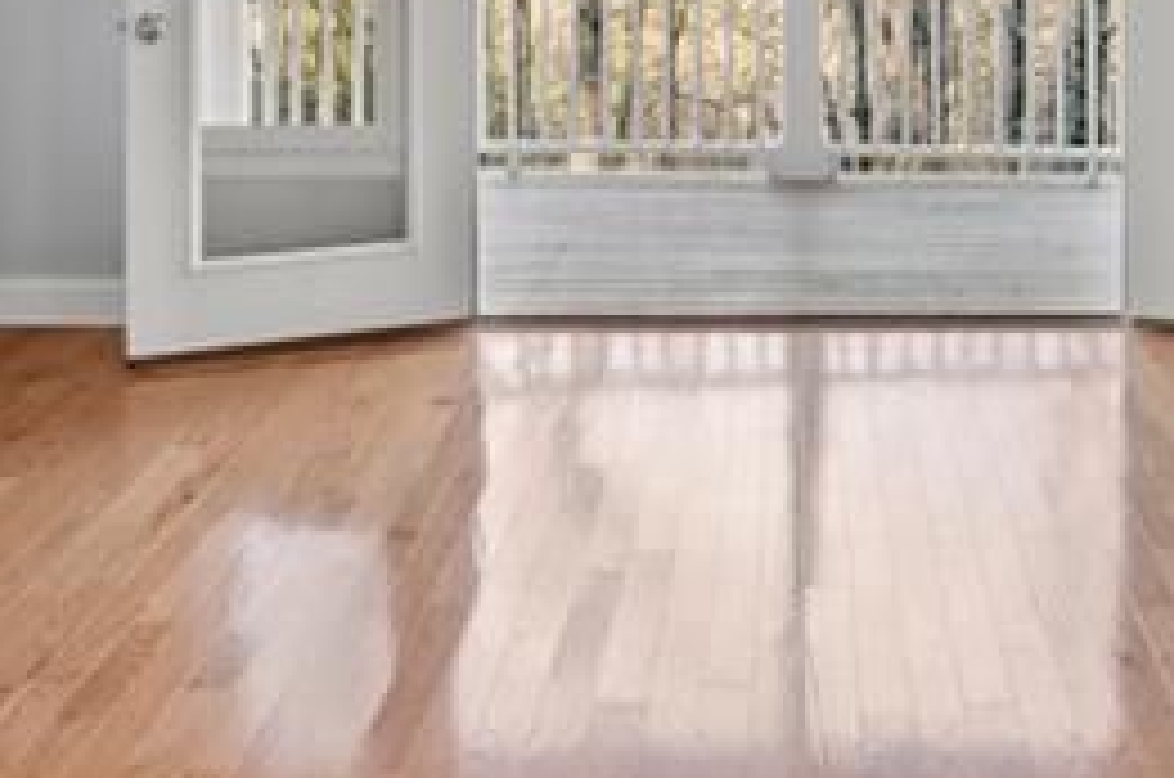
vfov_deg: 23.3
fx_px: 1790
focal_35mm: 55
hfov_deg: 35.9
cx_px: 783
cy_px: -43
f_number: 11
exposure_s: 1/5
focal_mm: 14
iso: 400
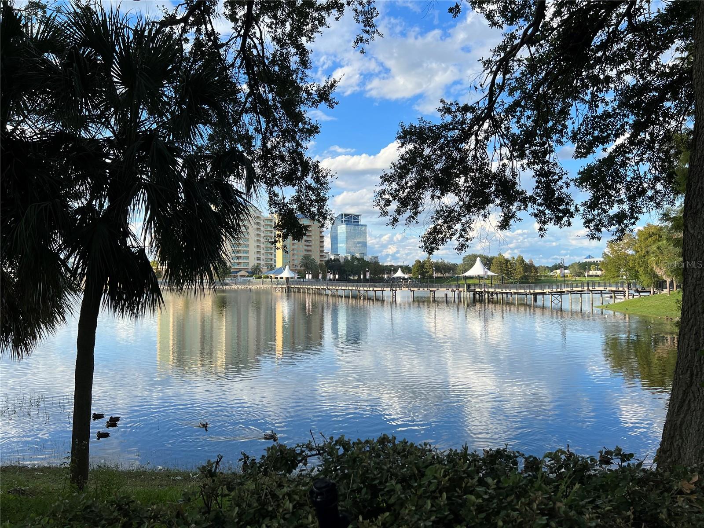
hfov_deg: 67.3
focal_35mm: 26
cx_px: 352
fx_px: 529
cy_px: 264
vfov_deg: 53.1
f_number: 1.5
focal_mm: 5.7
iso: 50
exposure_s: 1/2083
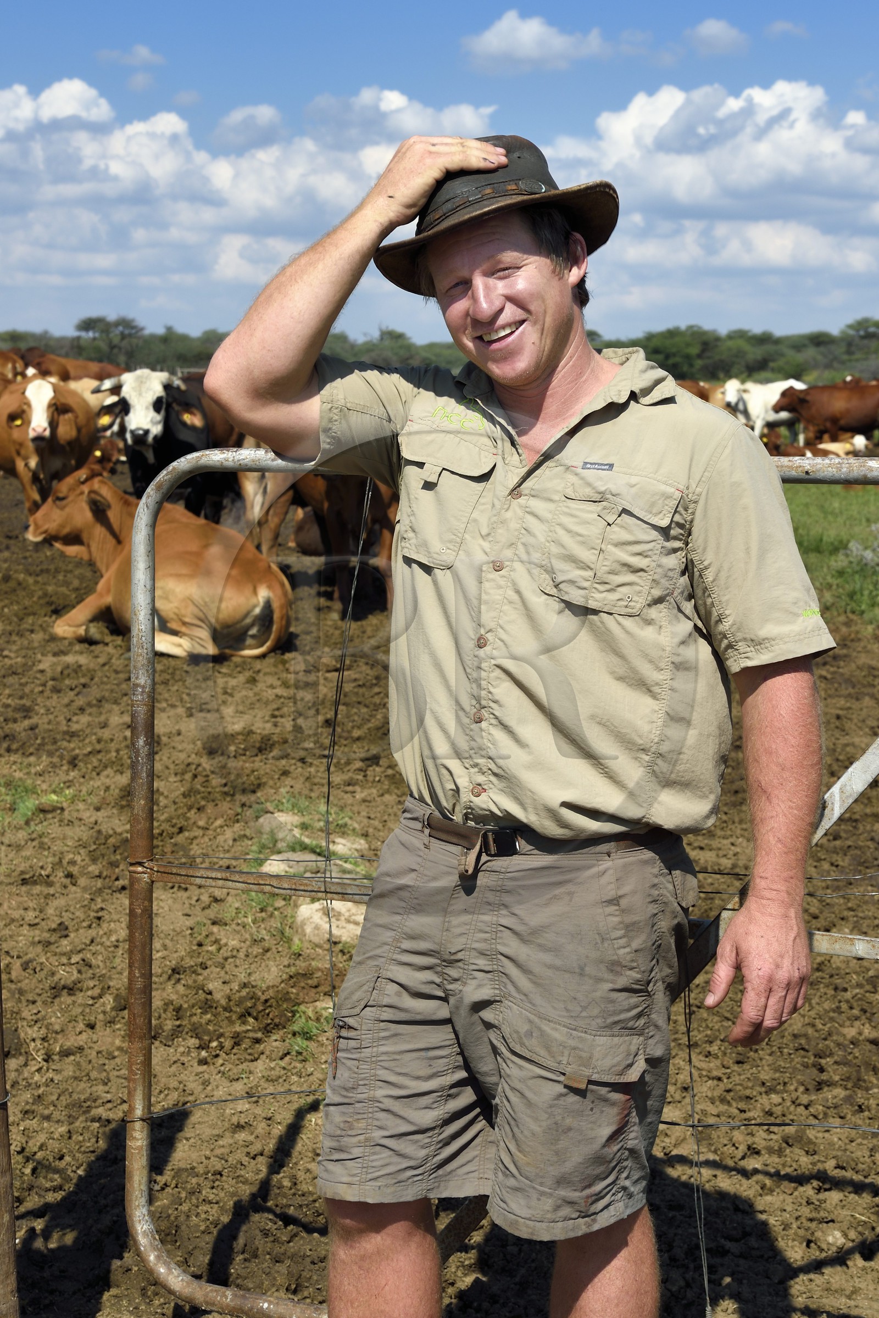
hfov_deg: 26.0
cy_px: 659
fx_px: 1904
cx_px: 440
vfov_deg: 38.2
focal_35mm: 52
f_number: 11
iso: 200
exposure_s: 1/320
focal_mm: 52
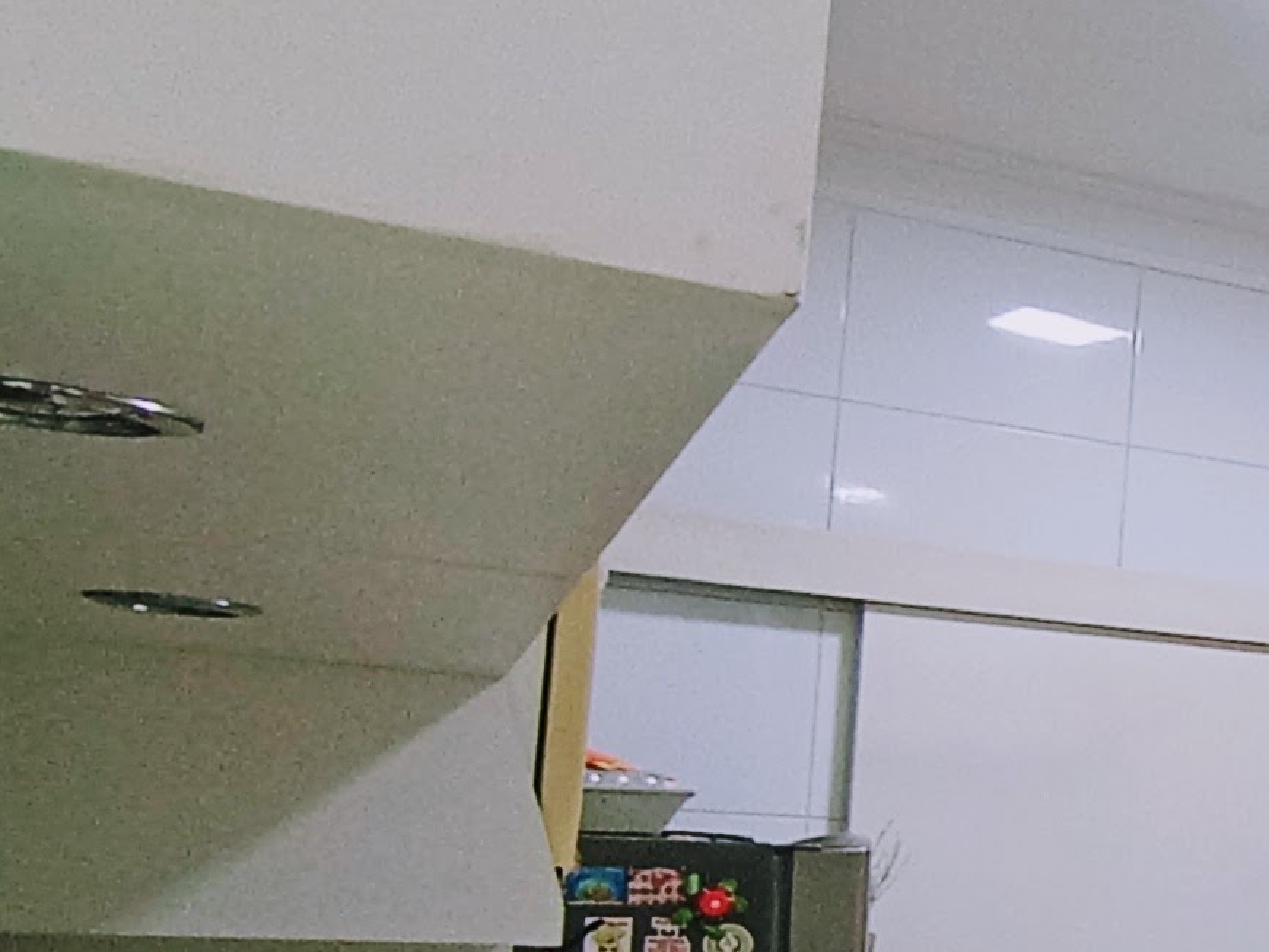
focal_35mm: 60
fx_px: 2200
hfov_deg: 23.3
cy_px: 790
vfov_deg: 24.0
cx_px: 2067
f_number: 2.2
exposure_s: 1/60
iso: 164
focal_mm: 1.65
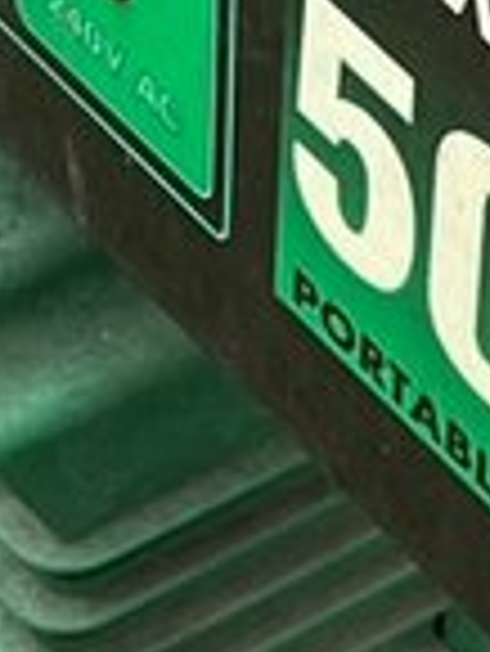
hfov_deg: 5.4
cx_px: 1063
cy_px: -362
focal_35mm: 271
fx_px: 5107
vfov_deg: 7.2
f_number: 1.5
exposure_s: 1/198
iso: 40
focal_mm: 5.7
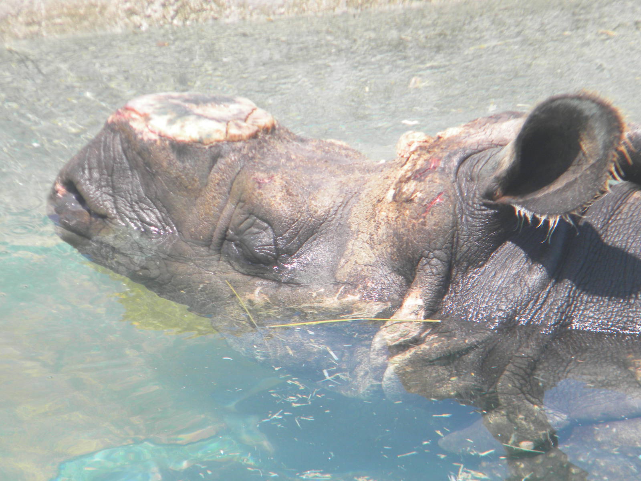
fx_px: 6203
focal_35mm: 335
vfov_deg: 4.4
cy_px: 240
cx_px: 320
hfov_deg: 5.9
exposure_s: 1/250
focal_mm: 60.7
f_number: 5.4
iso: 97
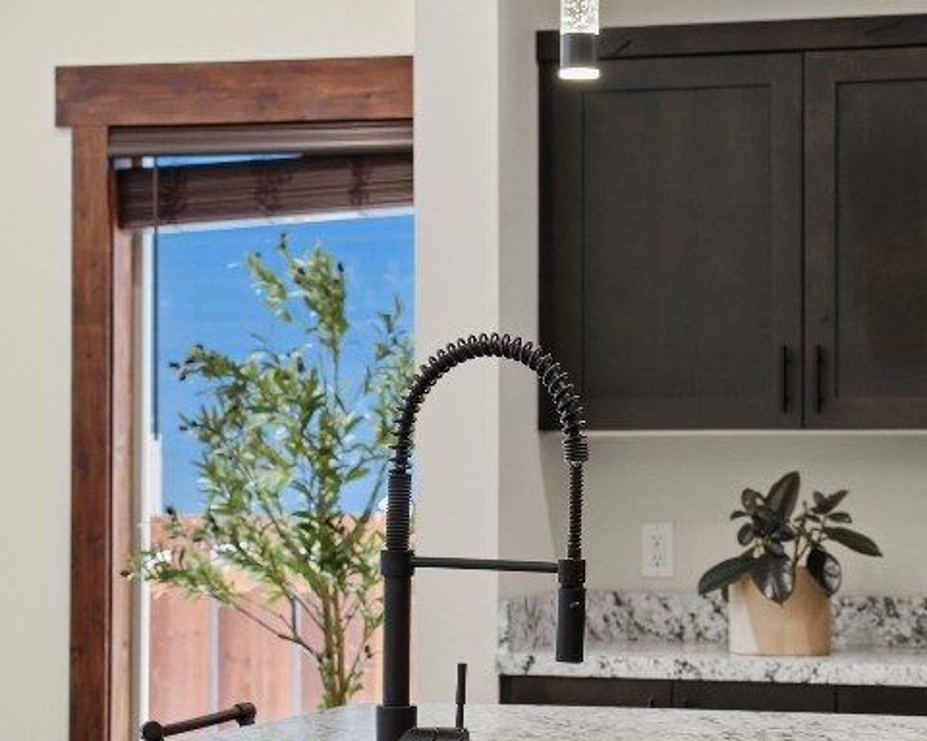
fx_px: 3128
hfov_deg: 16.9
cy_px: 216
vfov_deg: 13.5
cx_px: 468
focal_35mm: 114
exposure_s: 1/500
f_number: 7.1
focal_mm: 76
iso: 1250
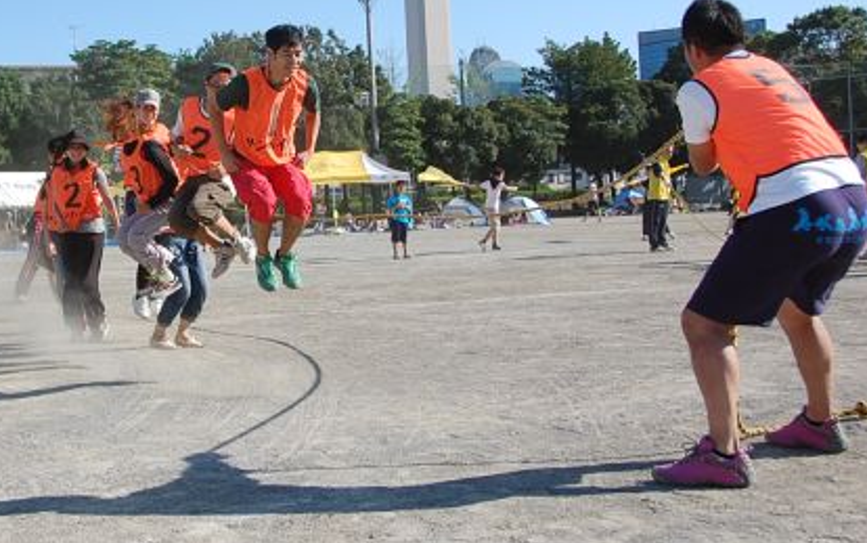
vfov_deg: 24.8
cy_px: 191
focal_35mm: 52
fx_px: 1229
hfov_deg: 37.9
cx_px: 220
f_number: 4.5
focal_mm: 22
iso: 200
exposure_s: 1/1000
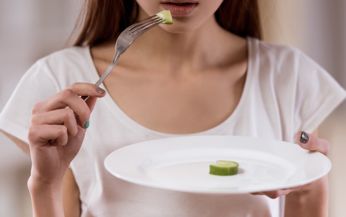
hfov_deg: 10.4
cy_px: 101
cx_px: 187
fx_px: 1905
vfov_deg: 6.5
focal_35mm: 202
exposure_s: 1/320
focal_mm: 175
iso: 320
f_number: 2.8
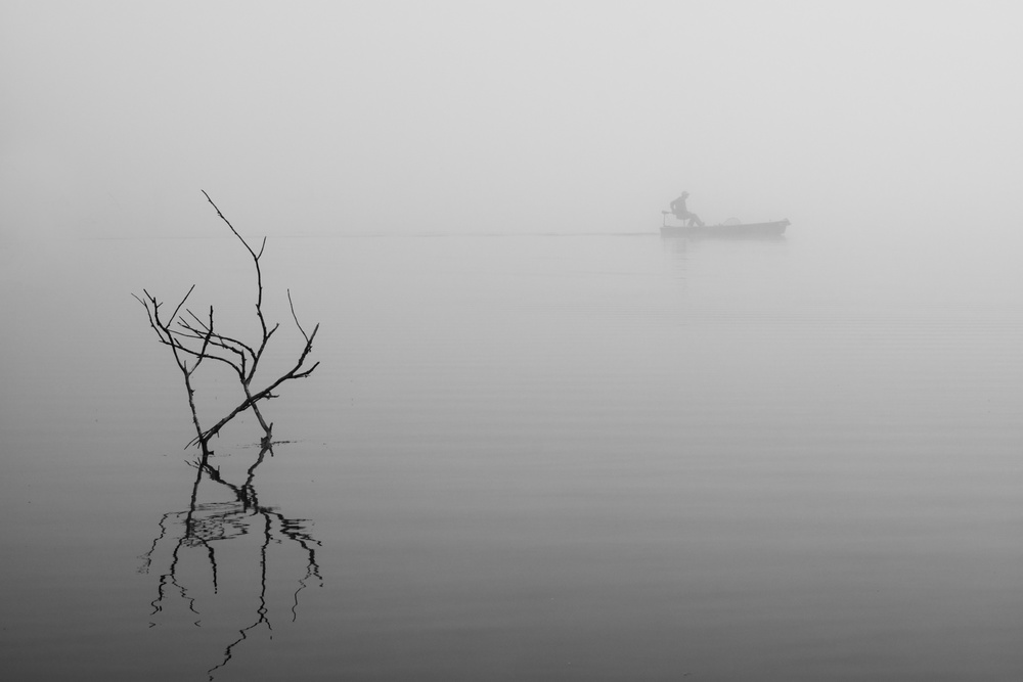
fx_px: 2984
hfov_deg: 19.5
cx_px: 512
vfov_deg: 13.0
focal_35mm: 105
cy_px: 341
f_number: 8
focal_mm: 70
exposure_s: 1/160
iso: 100
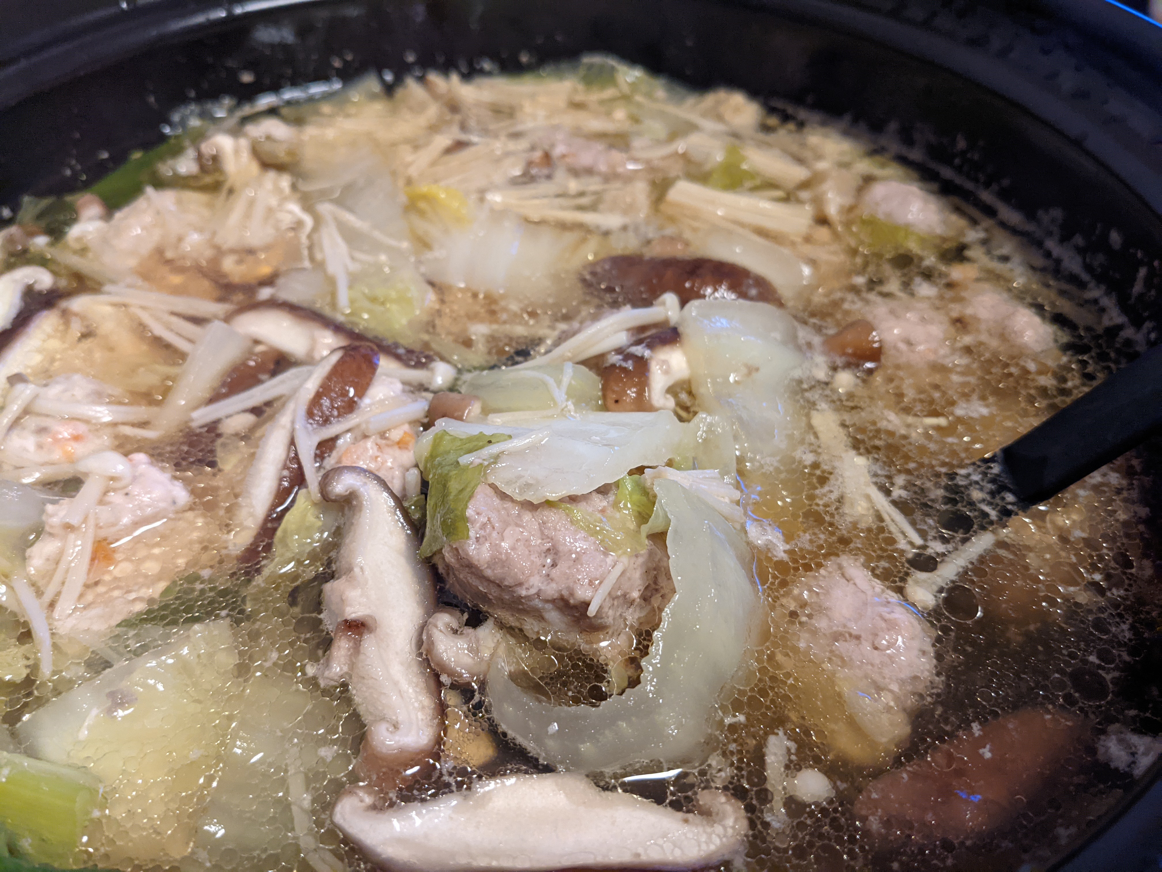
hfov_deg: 65.3
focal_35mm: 27
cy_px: 436
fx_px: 906
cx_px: 581
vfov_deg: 51.4
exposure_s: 1/25
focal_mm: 4.38
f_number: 1.73
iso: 487
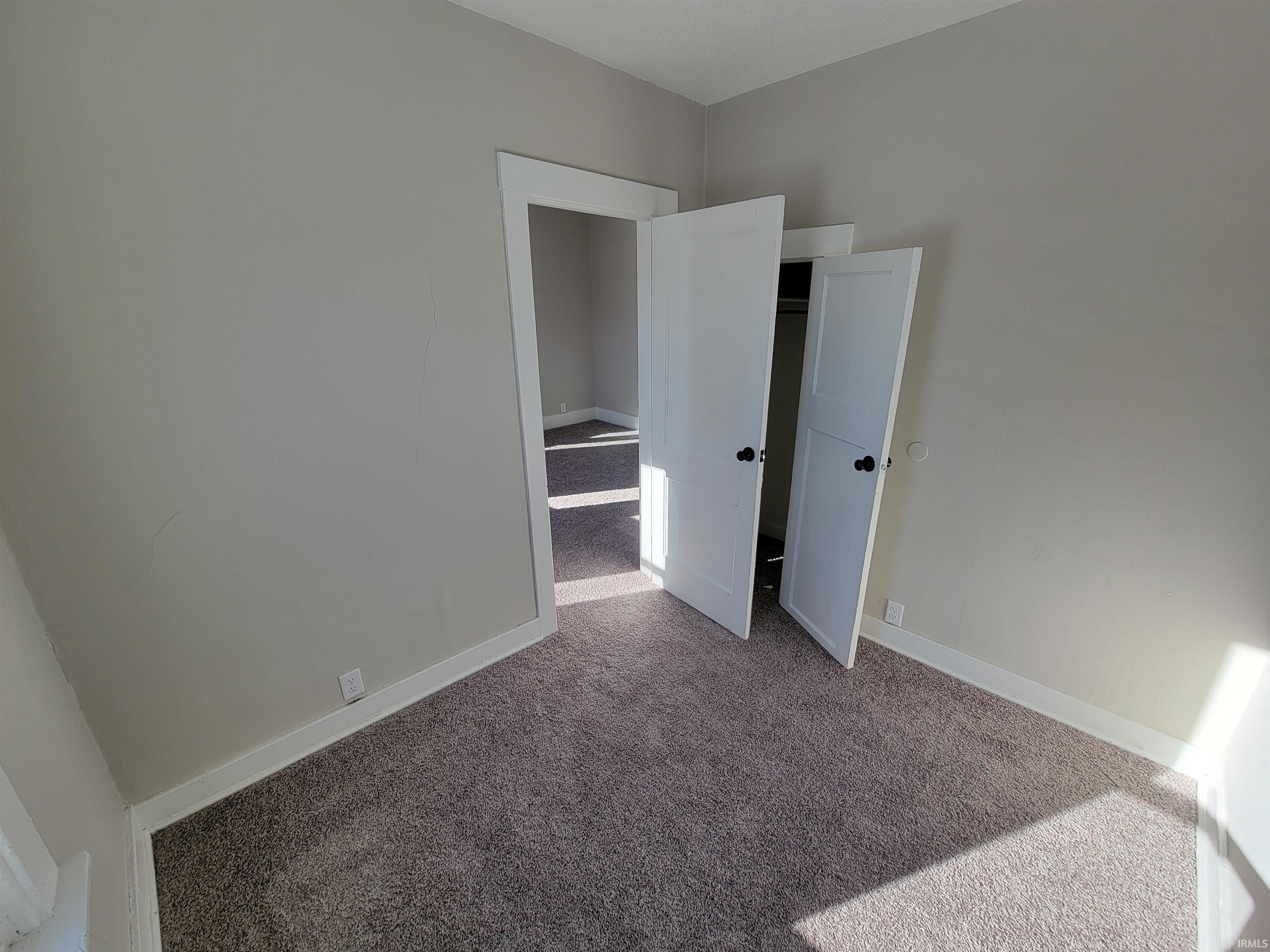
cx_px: 635
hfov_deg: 106.2
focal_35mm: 13
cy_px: 476
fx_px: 477
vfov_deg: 89.9
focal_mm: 2.2
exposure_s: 1/180
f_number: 2.2
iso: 50
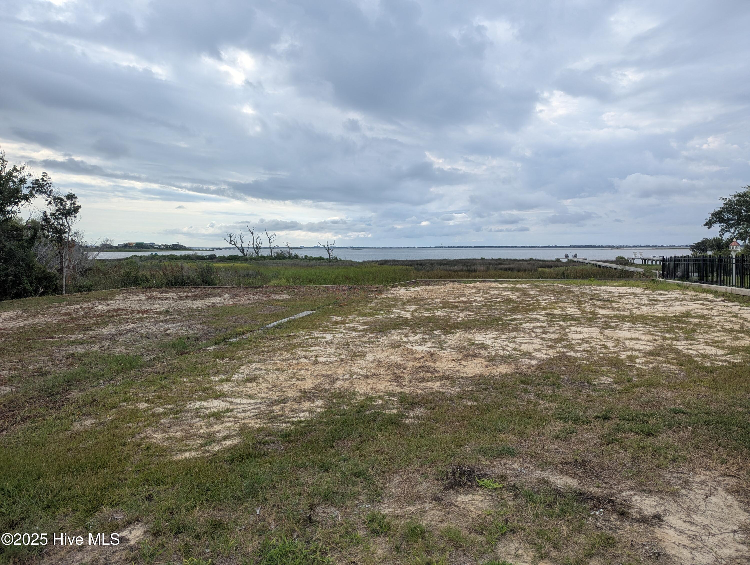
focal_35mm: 24
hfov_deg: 71.5
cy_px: 282
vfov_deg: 56.9
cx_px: 375
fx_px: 521
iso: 50
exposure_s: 1/2137
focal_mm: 6.81
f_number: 1.85
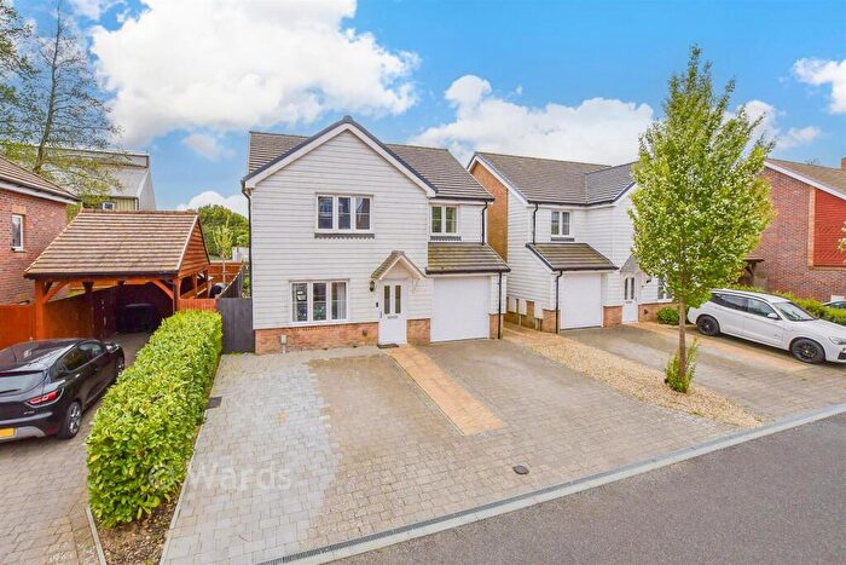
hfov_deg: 100.4
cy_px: 282
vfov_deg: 77.4
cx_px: 423
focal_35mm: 15
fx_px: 353
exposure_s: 1/1000
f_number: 8
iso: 400
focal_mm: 10
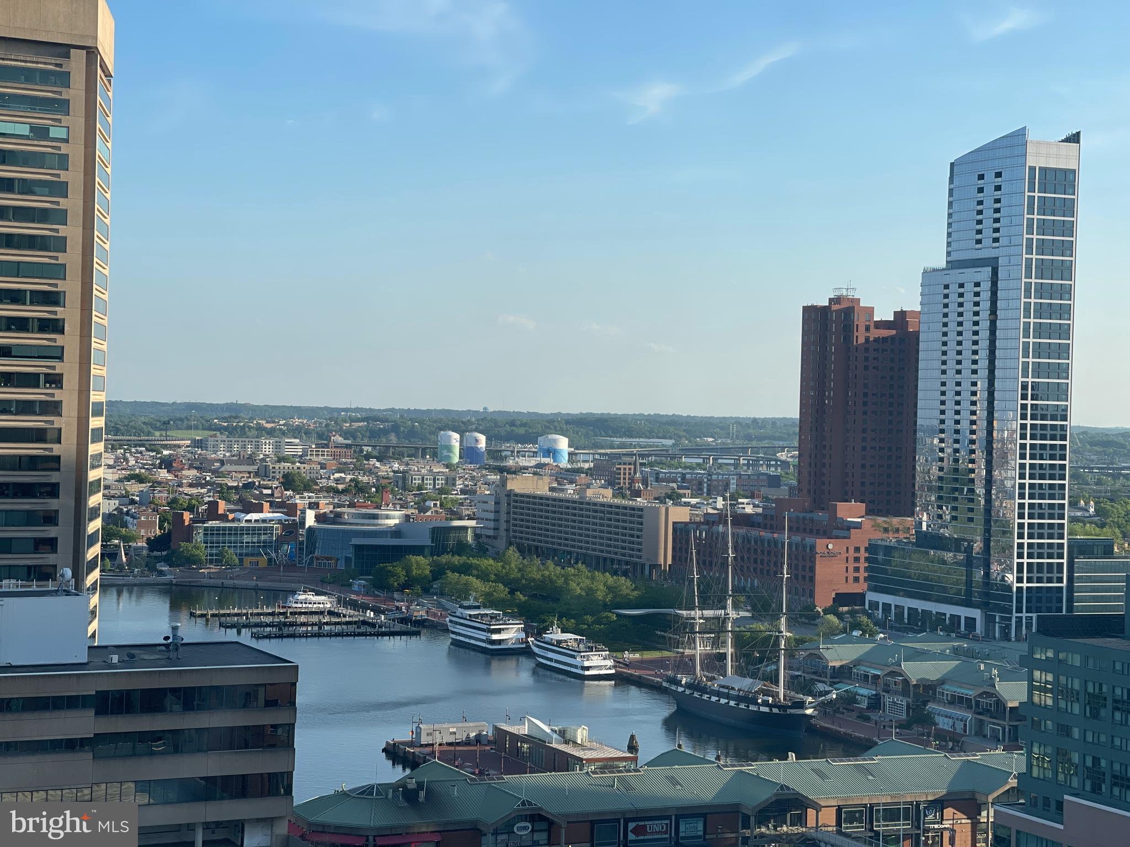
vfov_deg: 22.9
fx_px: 2089
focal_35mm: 64
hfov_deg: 30.3
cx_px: 565
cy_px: 424
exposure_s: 1/1004
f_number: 2.2
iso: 32
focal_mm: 7.5
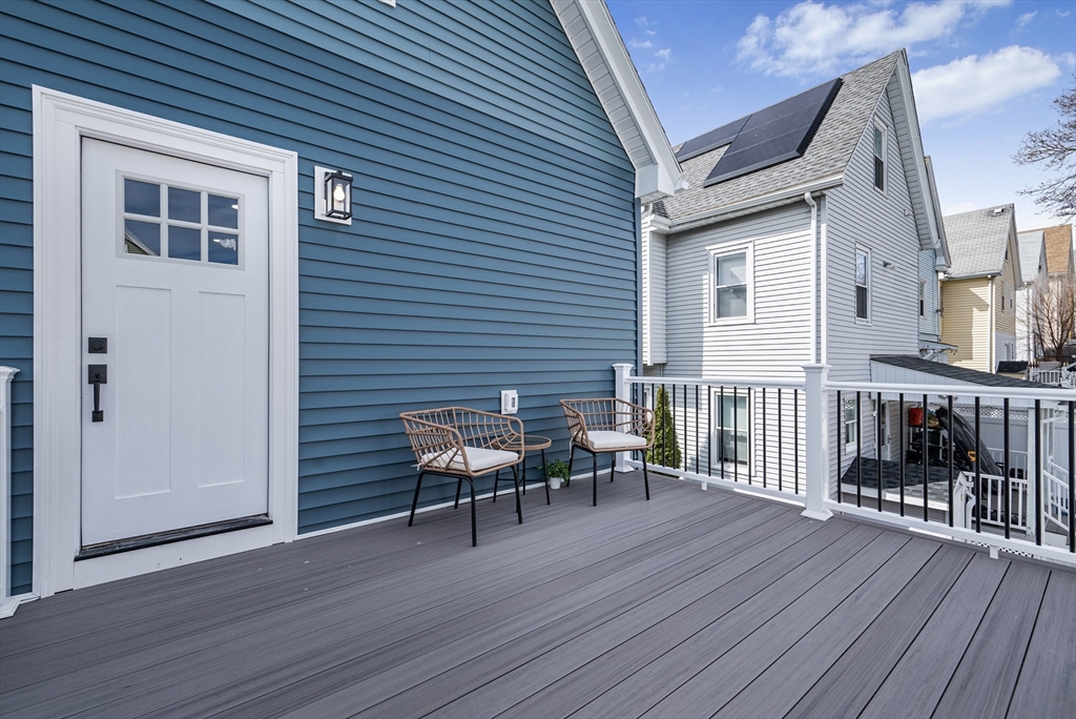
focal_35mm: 16
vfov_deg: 73.8
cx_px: 538
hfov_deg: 96.7
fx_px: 478
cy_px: 360
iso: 320
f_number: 9
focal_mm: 16
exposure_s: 1/200
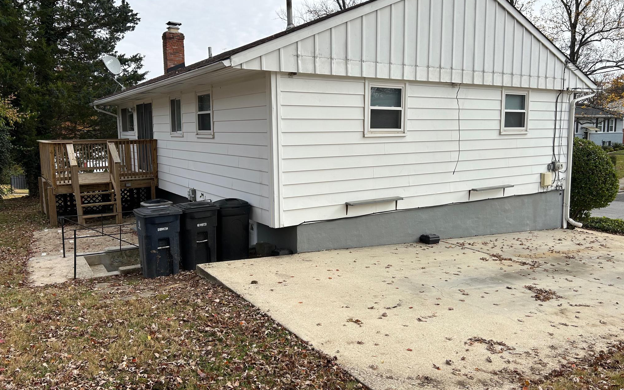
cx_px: 314
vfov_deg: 44.5
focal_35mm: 28
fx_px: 476
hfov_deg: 66.5
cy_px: 184
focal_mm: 5.7
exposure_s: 1/2571
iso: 50
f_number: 1.5
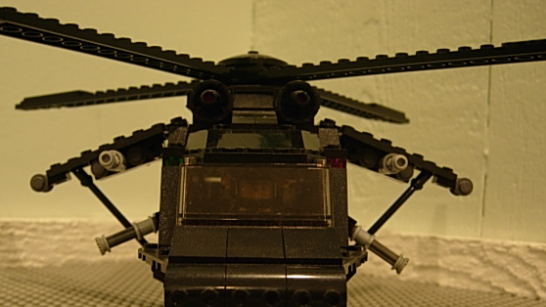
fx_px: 652
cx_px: 251
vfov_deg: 26.2
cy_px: 225
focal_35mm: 45
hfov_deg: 45.4
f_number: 2.7
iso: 105
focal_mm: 7.5
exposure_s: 1/4
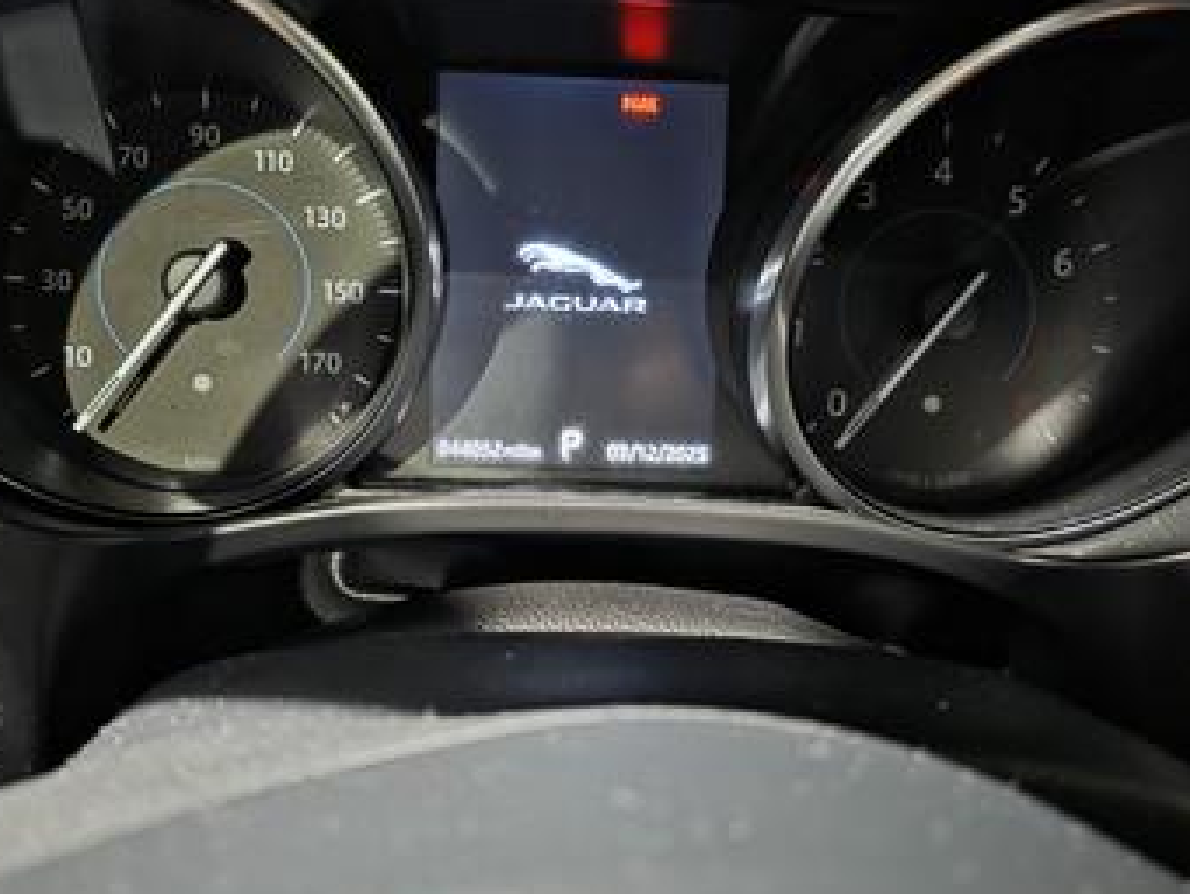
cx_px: 548
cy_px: 426
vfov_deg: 41.8
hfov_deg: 53.9
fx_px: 1169
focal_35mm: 34
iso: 2000
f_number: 1.7
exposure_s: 1/16.7
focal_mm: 6.3
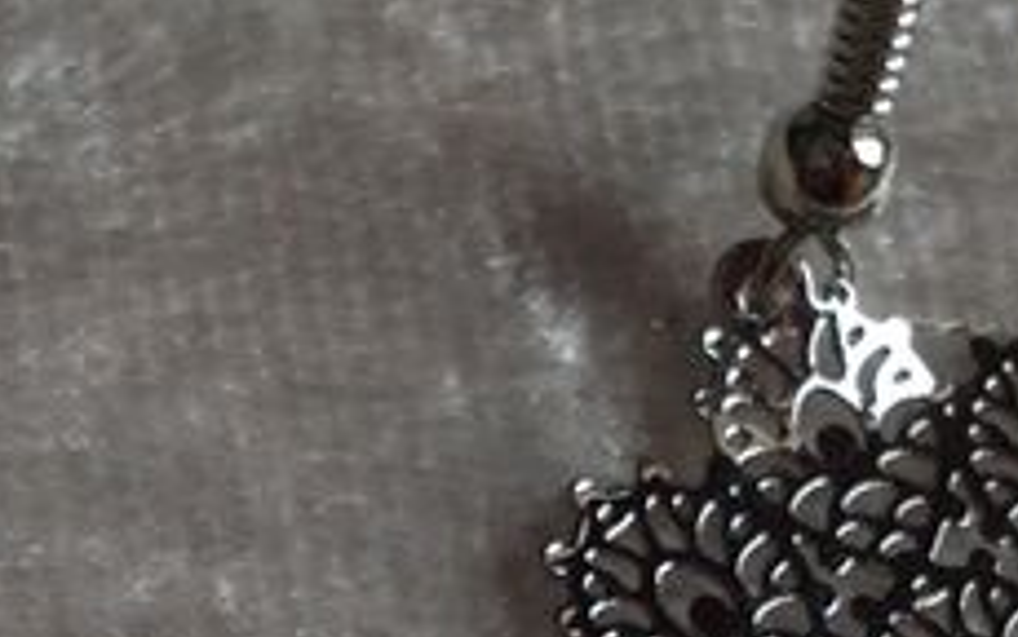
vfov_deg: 7.9
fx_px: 4469
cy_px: 1117
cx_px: 173
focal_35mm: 161
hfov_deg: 12.9
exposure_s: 1/60
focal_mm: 4.28
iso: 64
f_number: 2.4
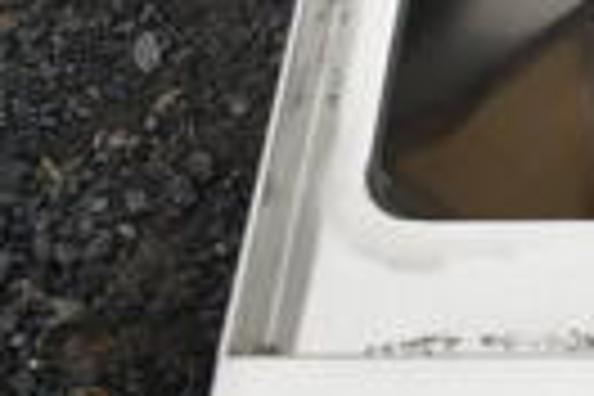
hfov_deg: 13.9
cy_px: -243
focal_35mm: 125
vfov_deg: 10.5
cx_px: 1192
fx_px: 2062
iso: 100
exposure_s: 1/100
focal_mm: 18
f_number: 5
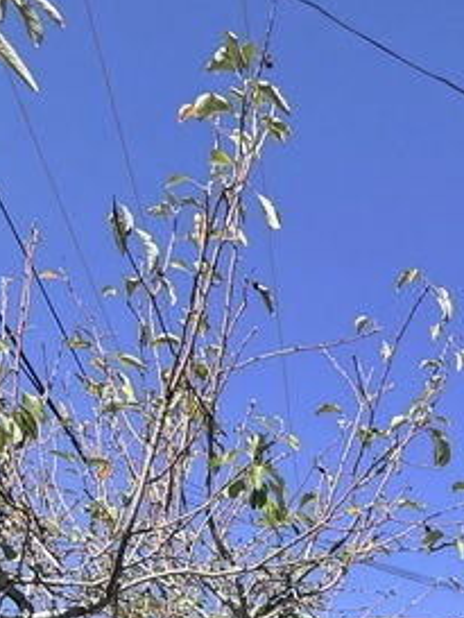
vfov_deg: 30.4
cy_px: 883
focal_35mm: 41
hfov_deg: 27.2
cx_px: 654
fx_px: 732
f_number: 2.2
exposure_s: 1/770
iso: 25
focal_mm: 2.22
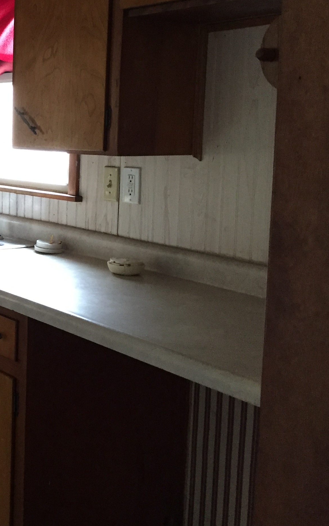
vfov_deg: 37.3
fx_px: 775
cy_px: 195
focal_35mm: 54
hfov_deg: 21.2
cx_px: -124
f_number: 2.2
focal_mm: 4.15
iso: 250
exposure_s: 1/24
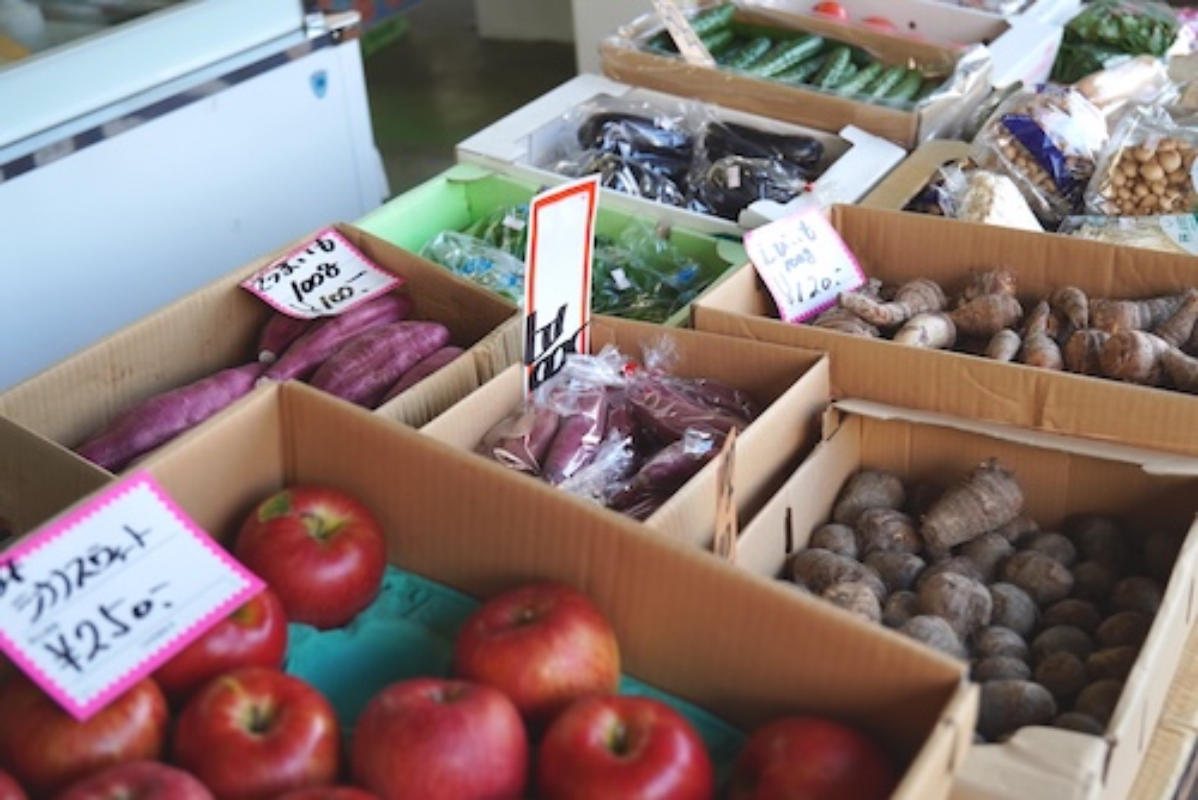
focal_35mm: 45
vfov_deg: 29.9
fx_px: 1498
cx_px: 599
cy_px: 400
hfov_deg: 43.6
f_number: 2.8
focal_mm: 30
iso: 100
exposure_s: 1/60
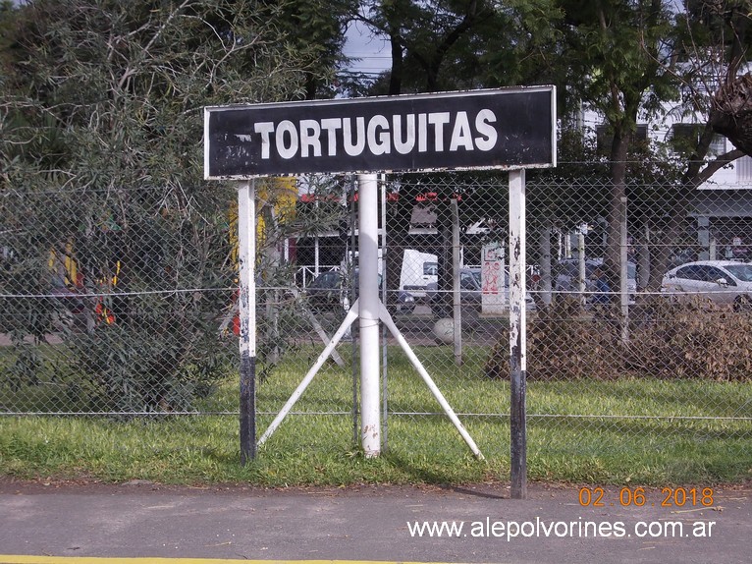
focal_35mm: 82
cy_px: 282
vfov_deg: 18.0
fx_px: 1781
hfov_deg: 23.8
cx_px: 376
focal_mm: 11.6
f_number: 4.8
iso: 80
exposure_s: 1/400
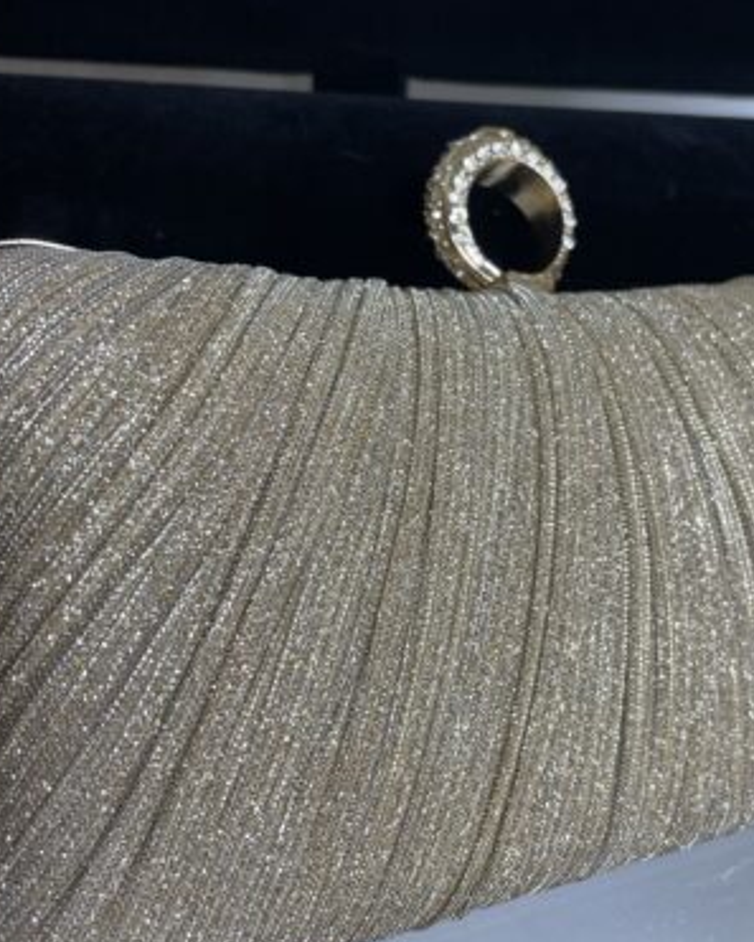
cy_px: 429
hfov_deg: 36.4
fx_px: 1143
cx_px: 452
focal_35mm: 41
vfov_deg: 44.7
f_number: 1.6
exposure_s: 1/100
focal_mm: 4.2
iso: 64
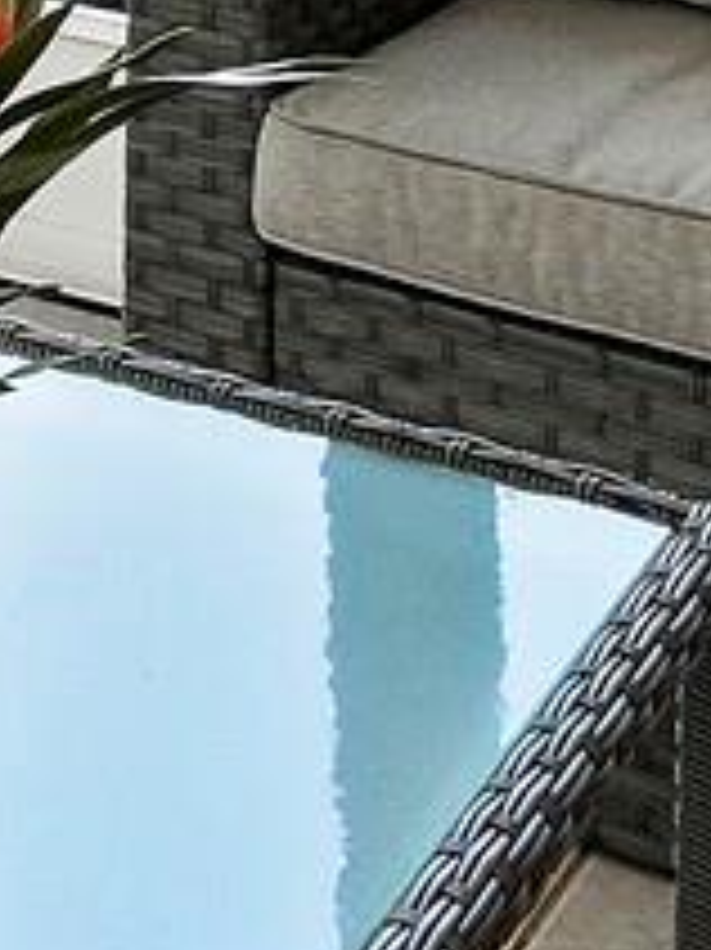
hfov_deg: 11.5
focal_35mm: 106
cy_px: -858
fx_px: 2906
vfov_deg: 15.4
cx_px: -983
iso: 400
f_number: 10
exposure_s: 1/20
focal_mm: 7
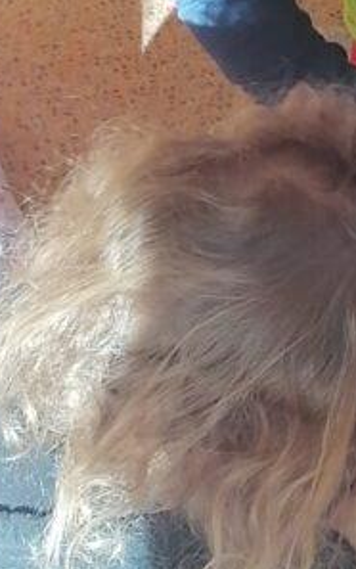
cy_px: -98
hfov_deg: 8.1
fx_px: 2387
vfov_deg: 13.2
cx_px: 752
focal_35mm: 154
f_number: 1.8
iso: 100
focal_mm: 4.75
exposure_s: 1/120
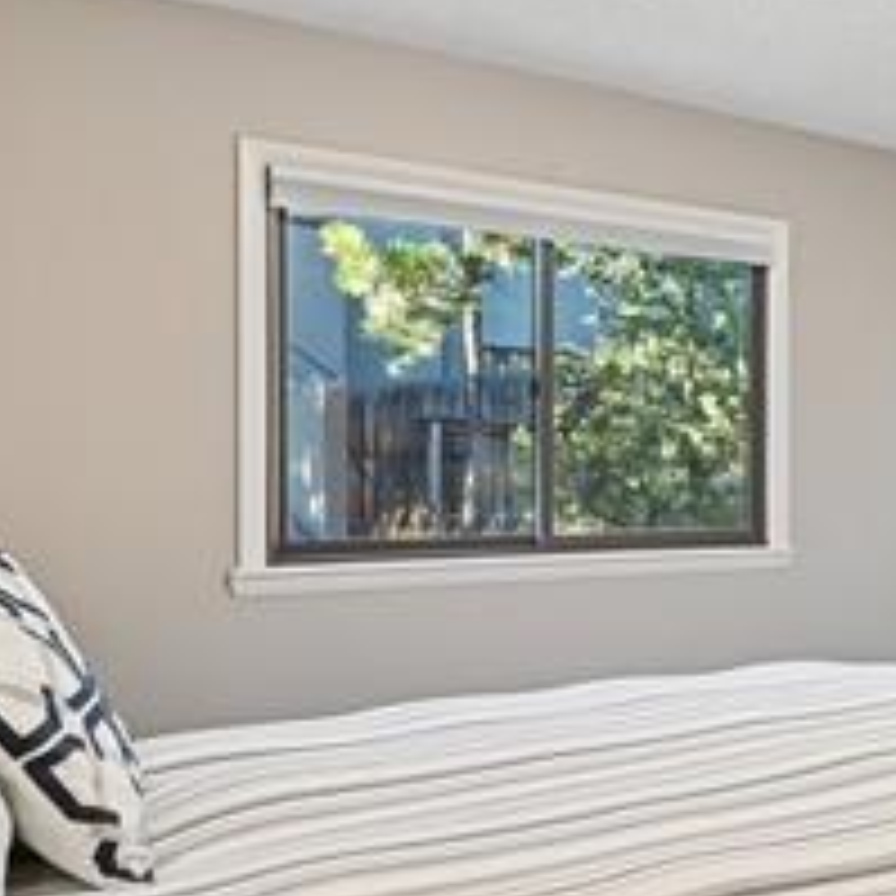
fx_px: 1201
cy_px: 500
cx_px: 1022
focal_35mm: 41
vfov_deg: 40.9
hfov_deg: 34.4
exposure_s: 1/4
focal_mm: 15
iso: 800
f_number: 11
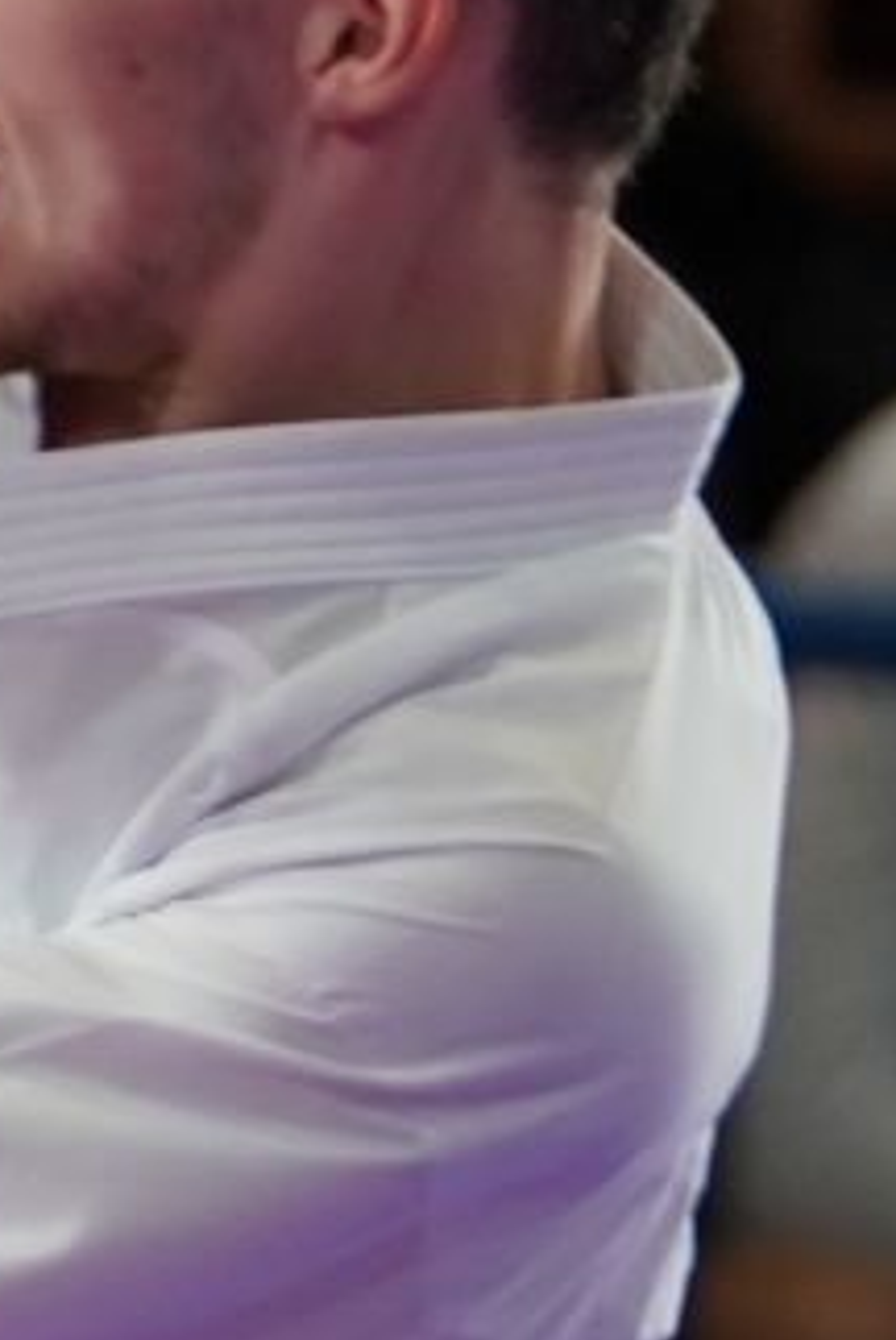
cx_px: -2302
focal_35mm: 1202
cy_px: 519
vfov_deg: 1.7
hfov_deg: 1.1
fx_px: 44775
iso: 1000
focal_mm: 144
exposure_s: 1/1000
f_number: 2.8
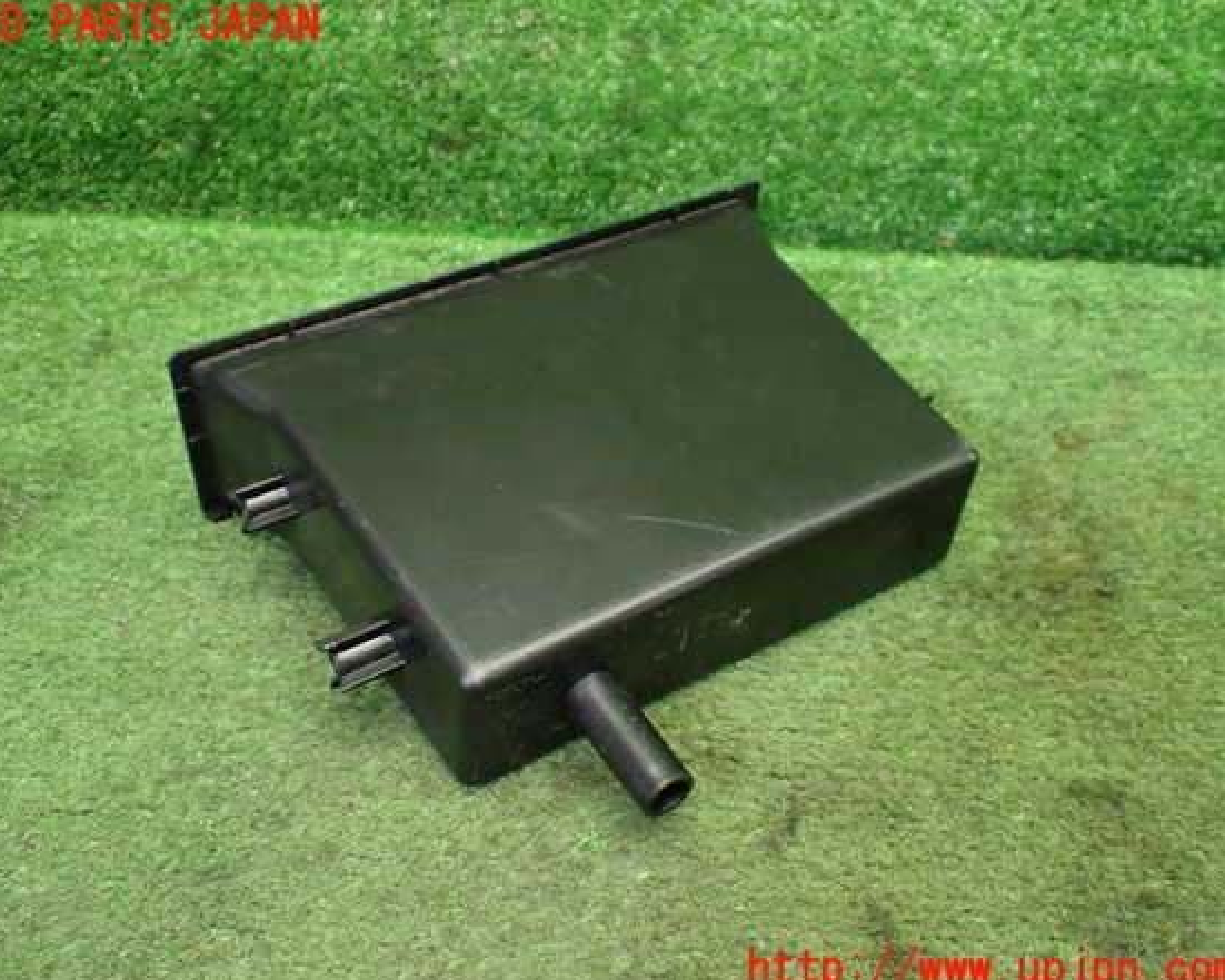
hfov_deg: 52.8
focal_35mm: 34
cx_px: 582
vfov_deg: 43.4
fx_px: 1233
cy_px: 498
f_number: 2.4
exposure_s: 1/80
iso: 800
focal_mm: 5.79
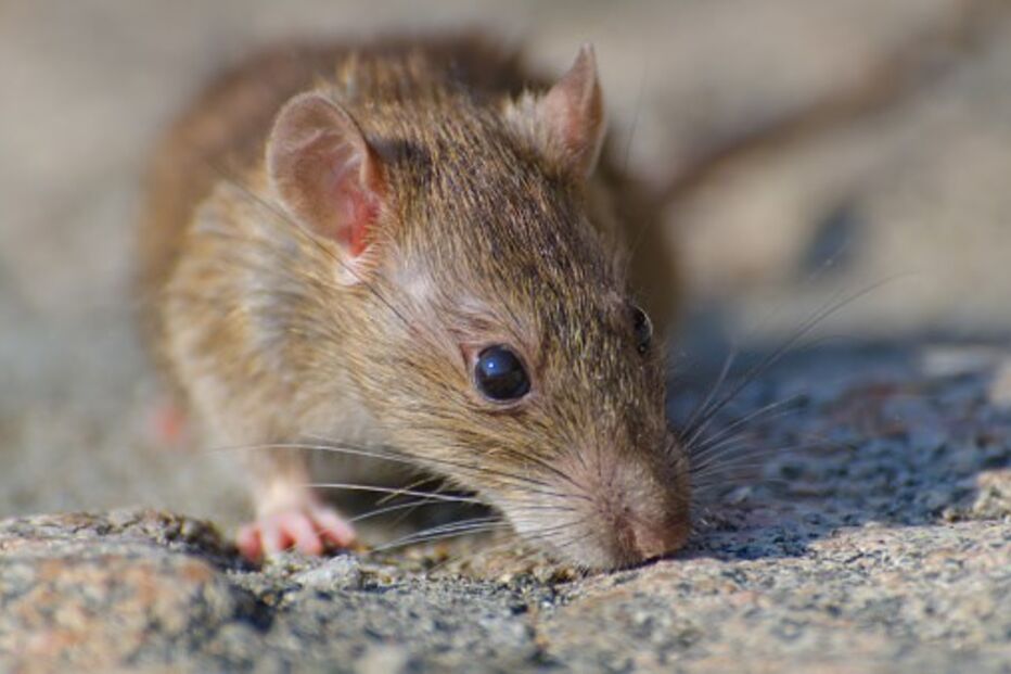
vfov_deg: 3.1
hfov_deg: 4.6
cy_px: 337
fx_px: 12634
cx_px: 506
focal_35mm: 450
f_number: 5.6
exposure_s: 1/1250
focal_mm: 300
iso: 400
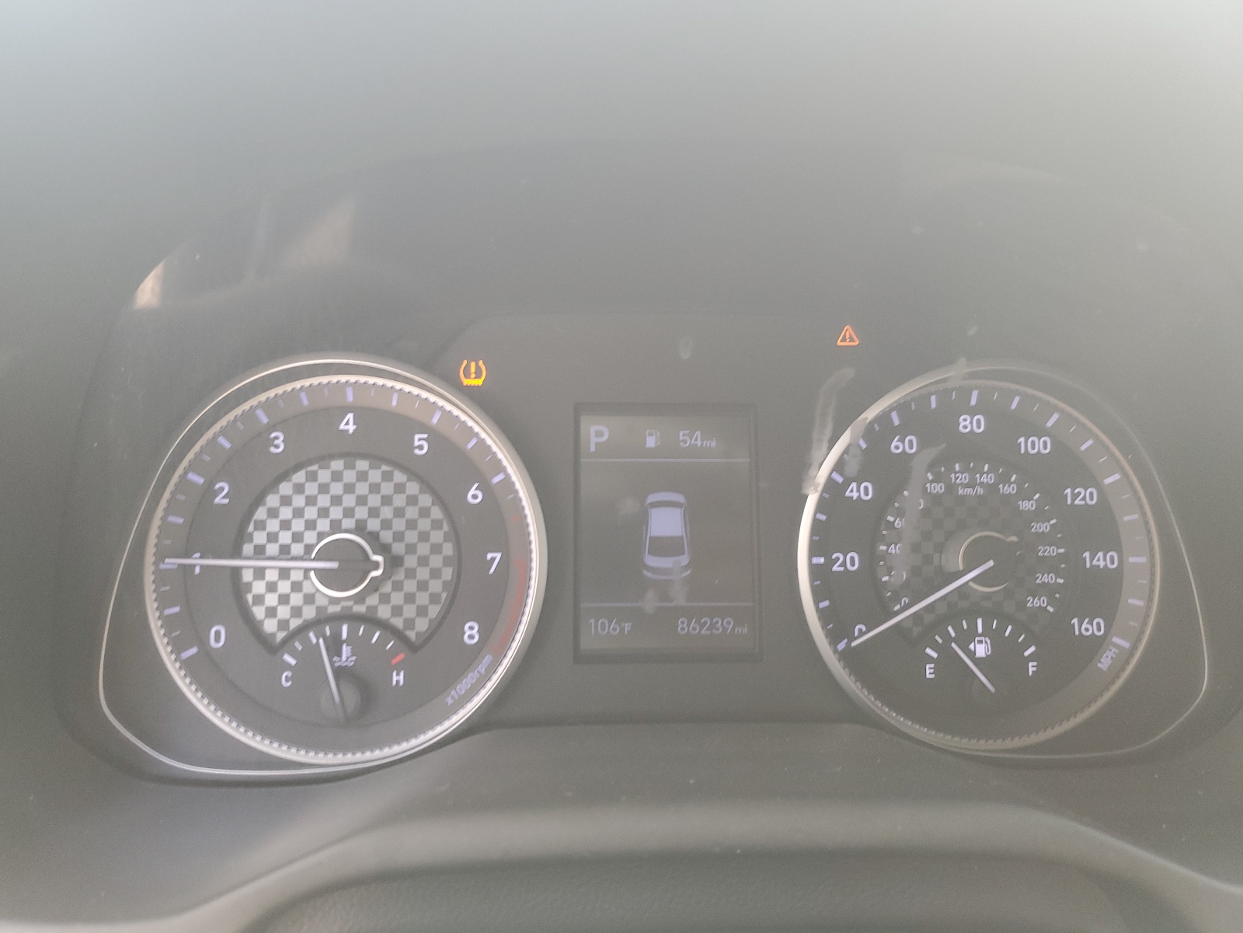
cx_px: 622
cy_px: 466
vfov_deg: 53.1
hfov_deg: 67.3
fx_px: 934
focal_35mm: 26
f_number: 1.5
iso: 72
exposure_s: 1/60.2
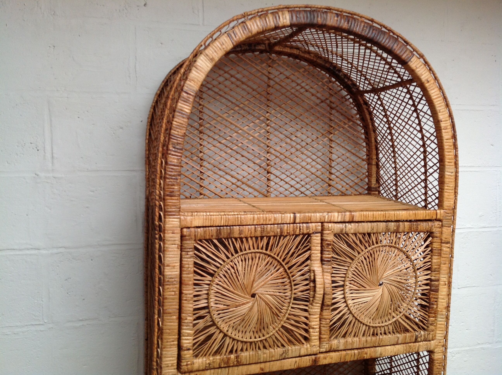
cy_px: 188
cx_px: 251
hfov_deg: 52.7
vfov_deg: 40.6
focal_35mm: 35
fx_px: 507
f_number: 2.4
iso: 80
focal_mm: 4.28
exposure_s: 1/30
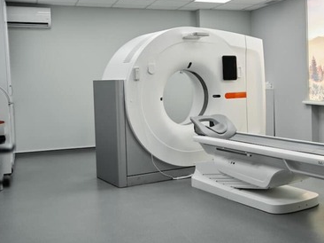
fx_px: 430
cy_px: 101
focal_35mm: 46
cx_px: 219
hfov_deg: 40.7
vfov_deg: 31.4
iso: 200
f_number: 2
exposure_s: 1/400
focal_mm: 35
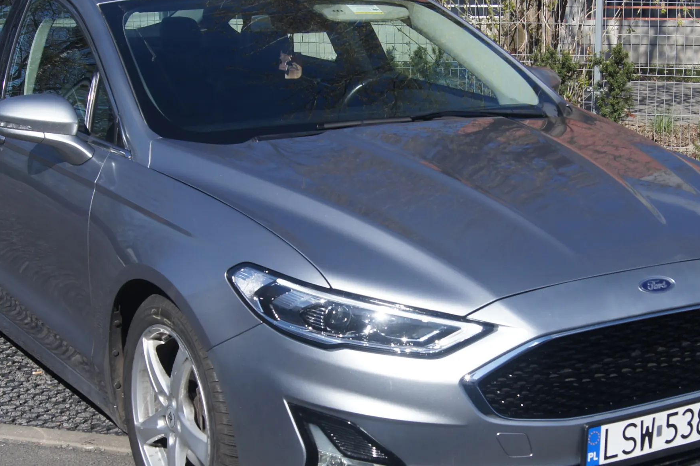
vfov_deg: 19.1
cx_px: 412
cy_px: 299
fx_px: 1380
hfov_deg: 28.4
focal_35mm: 71
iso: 100
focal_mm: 24
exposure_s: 1/320
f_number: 8
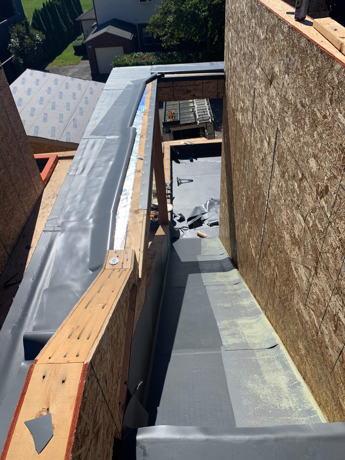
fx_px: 346
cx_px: 172
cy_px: 230
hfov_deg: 53.1
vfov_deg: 67.3
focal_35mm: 26
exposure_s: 1/4464
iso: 25
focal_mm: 4.25
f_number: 1.8
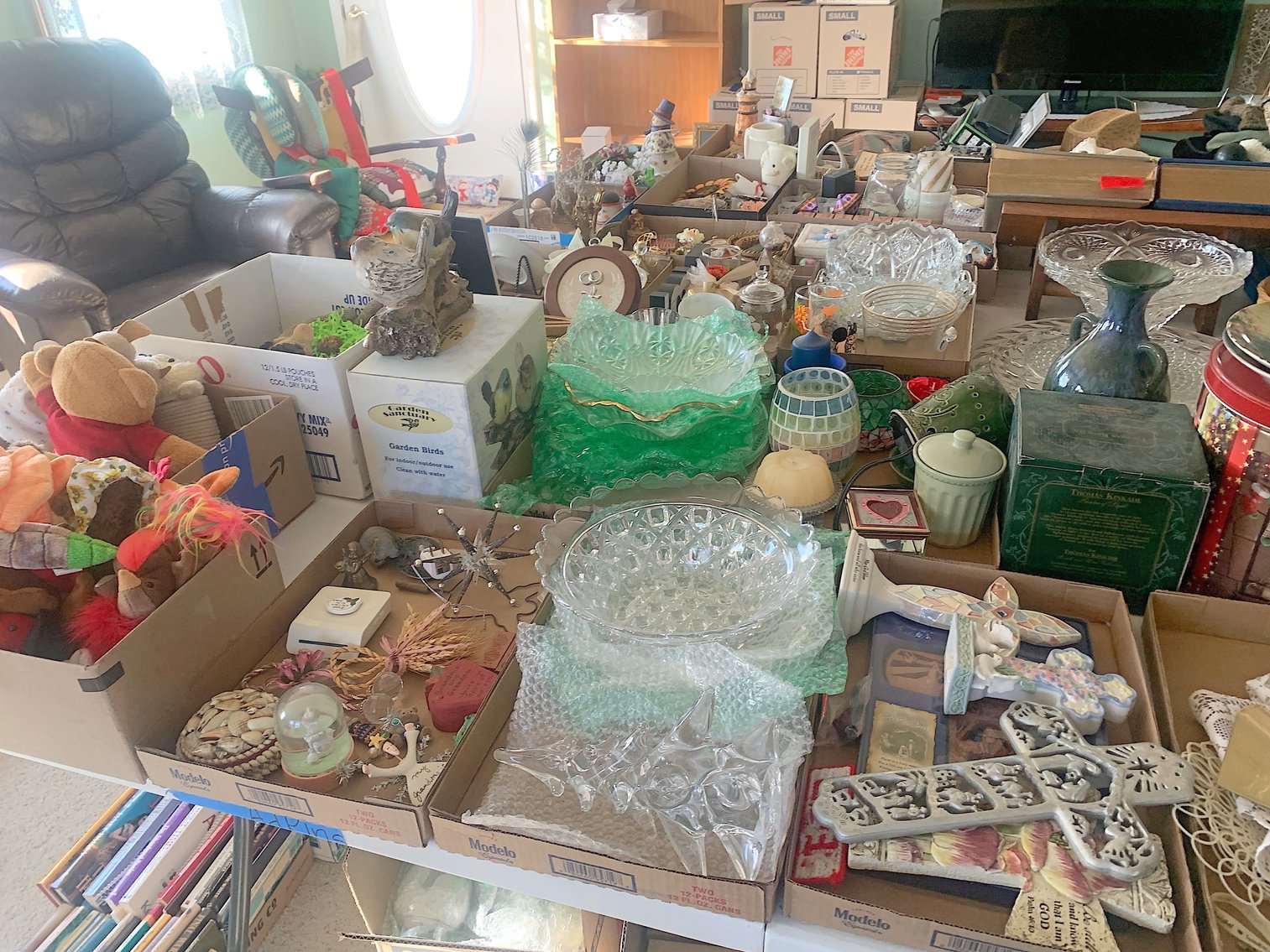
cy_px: 476
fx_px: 954
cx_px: 635
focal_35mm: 26
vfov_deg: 53.1
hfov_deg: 67.3
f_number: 1.8
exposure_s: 1/60
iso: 125
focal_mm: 4.25
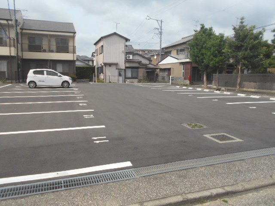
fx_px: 207
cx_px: 138
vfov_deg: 53.1
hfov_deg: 67.3
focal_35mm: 26
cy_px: 103
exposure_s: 1/800
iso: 80
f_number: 3.2
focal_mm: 4.6
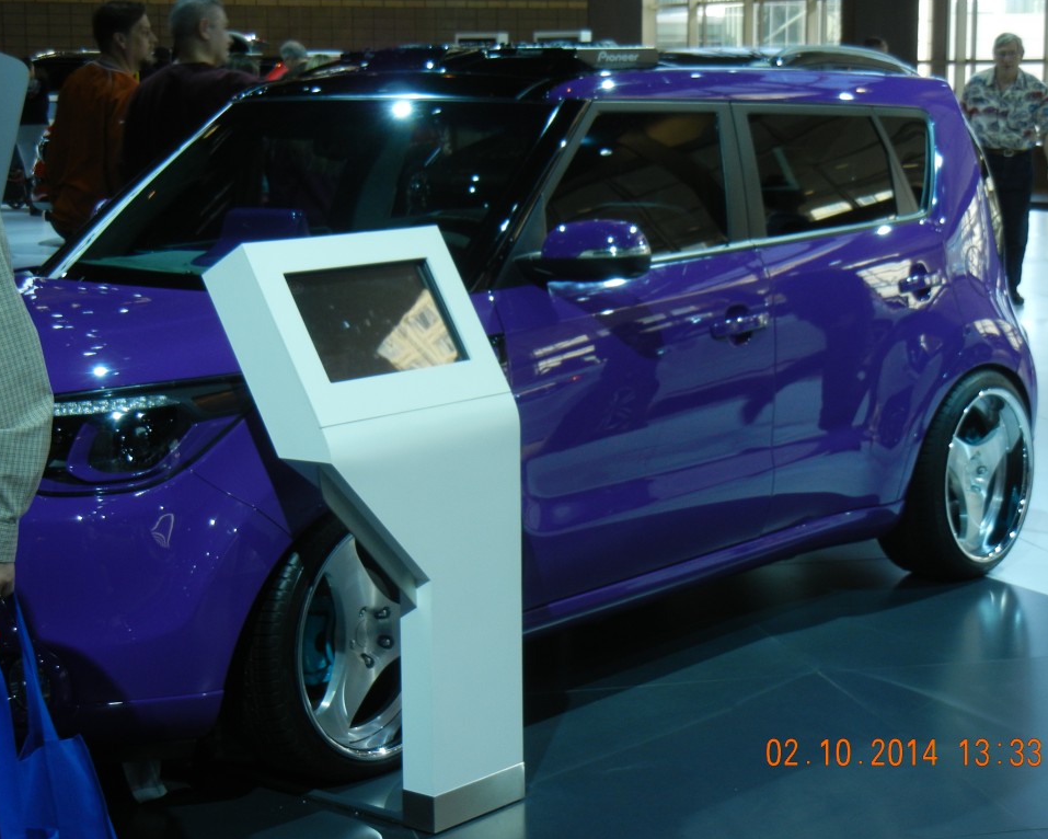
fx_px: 2203
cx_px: 550
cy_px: 420
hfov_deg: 26.8
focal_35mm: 71
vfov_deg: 21.6
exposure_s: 1/70.3
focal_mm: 12.2
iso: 213
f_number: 4.1
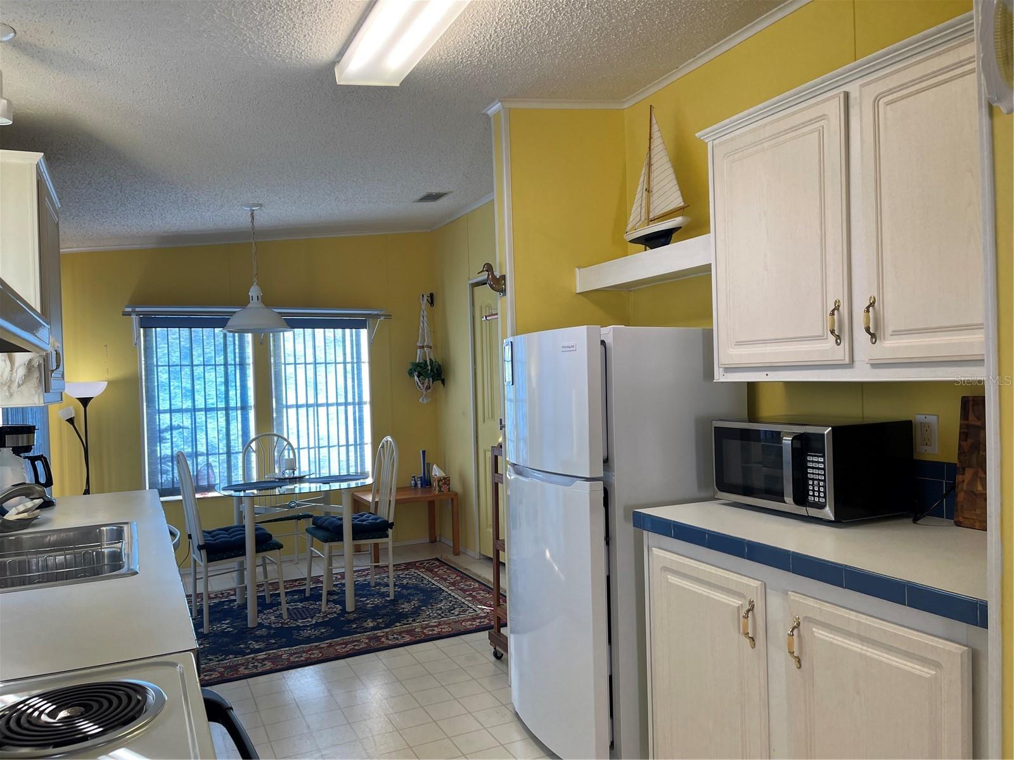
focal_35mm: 25
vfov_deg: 54.9
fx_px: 732
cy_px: 380
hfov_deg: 69.4
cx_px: 507
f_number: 1.6
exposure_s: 1/120
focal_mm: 5.1
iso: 50
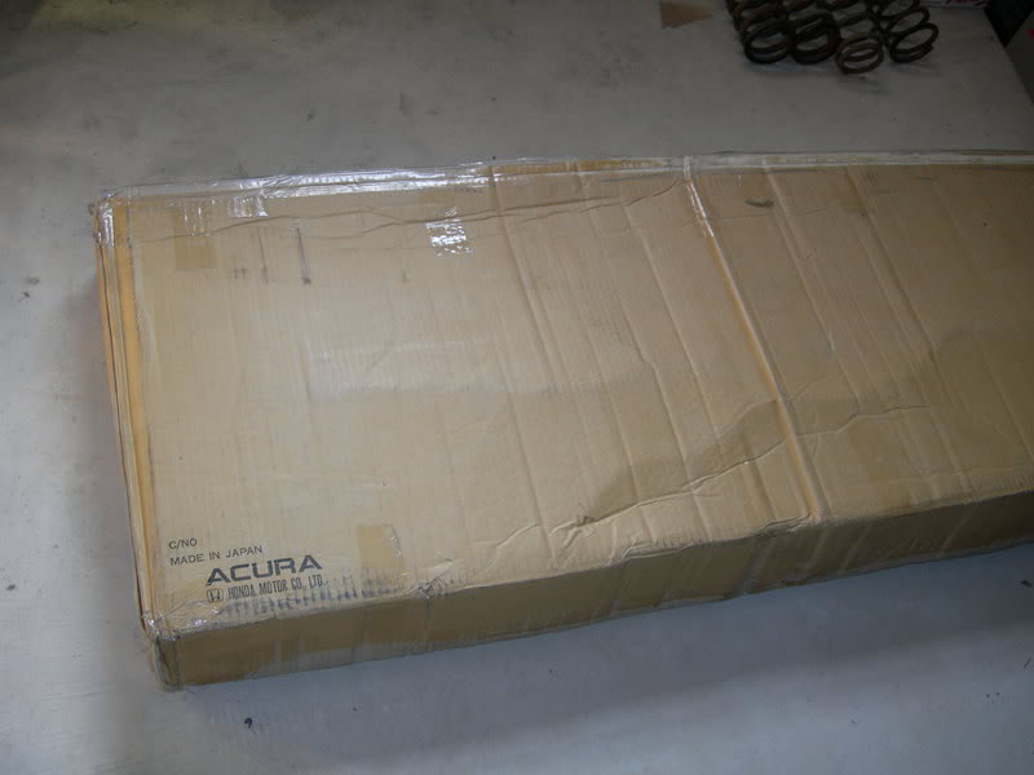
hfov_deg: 49.0
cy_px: 388
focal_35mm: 38
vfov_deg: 37.7
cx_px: 517
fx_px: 1135
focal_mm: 7.8
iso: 118
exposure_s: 1/33.5
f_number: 2.8
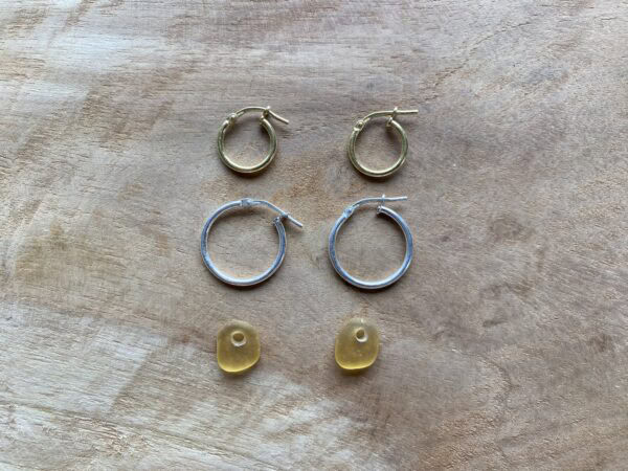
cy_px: 236
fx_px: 472
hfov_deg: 67.3
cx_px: 314
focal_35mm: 26
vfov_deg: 53.1
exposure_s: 1/121
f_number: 1.8
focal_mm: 4.2
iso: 100
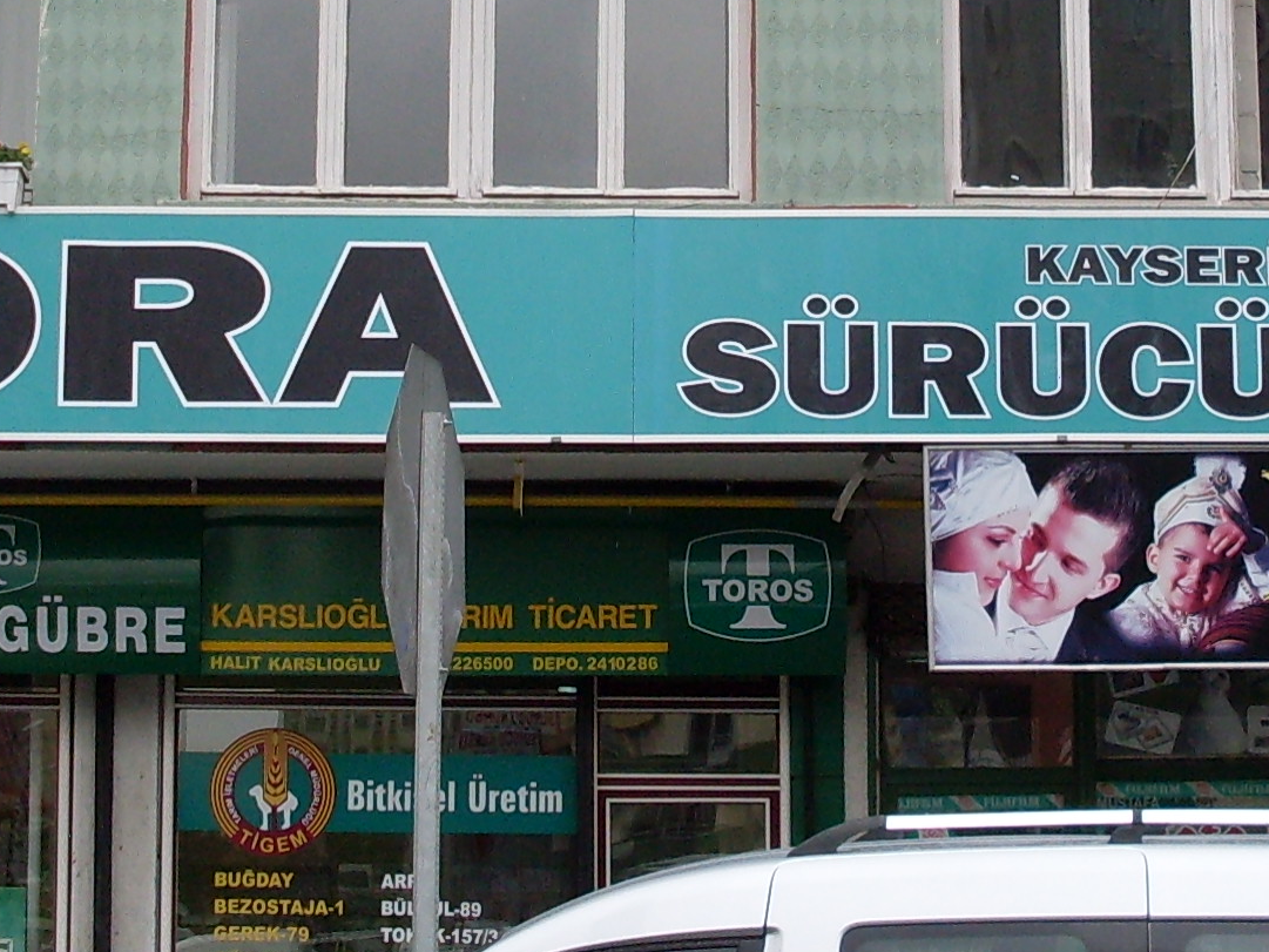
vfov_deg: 13.5
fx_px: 3960
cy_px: 39
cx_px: 790
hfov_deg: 18.2
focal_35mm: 108
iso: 80
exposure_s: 1/250
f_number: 2.8
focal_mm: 6.3
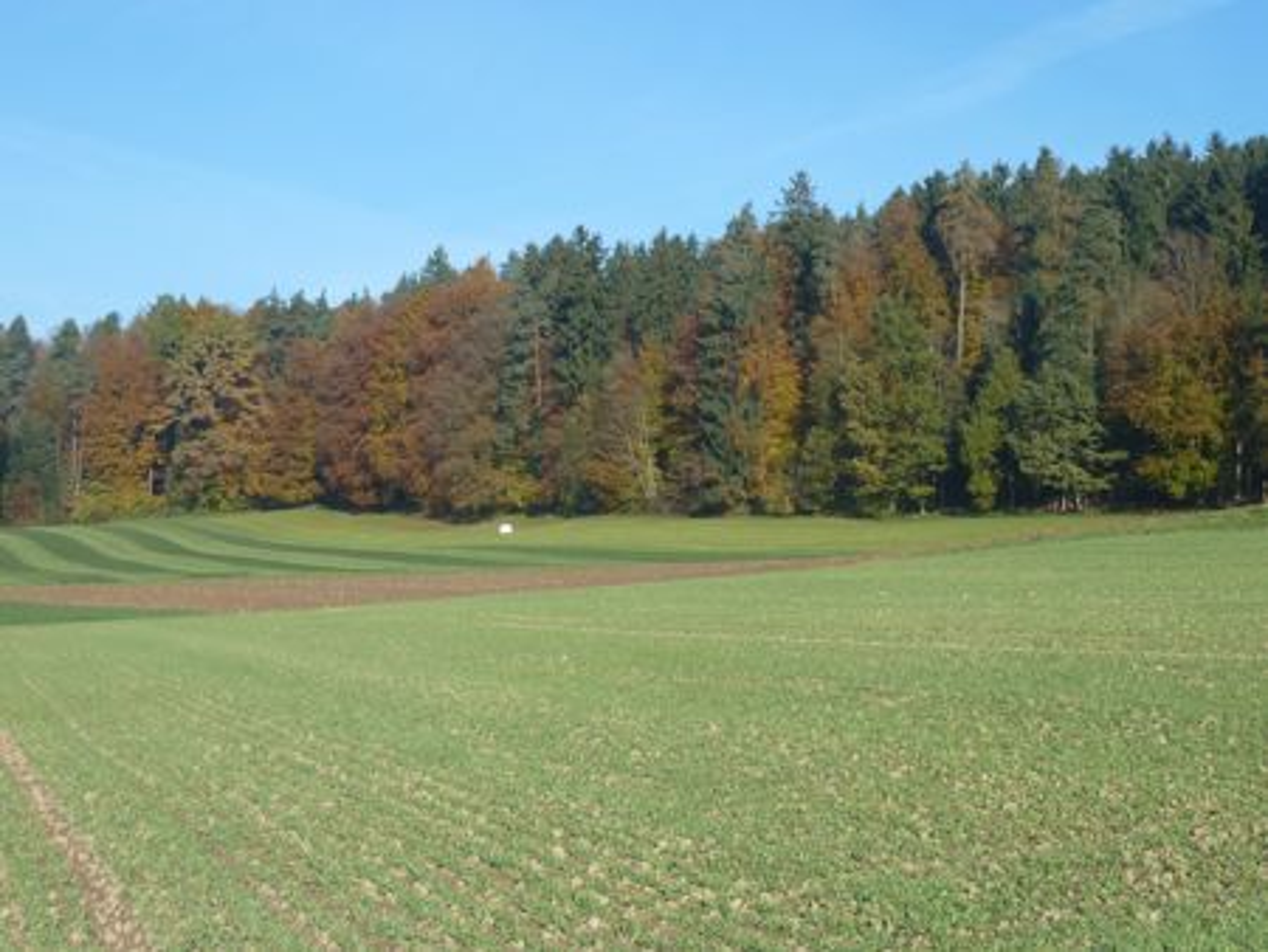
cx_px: 634
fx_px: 2016
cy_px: 476
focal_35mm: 55
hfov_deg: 34.9
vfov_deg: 26.6
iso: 80
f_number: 3.9
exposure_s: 1/500
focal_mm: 9.1
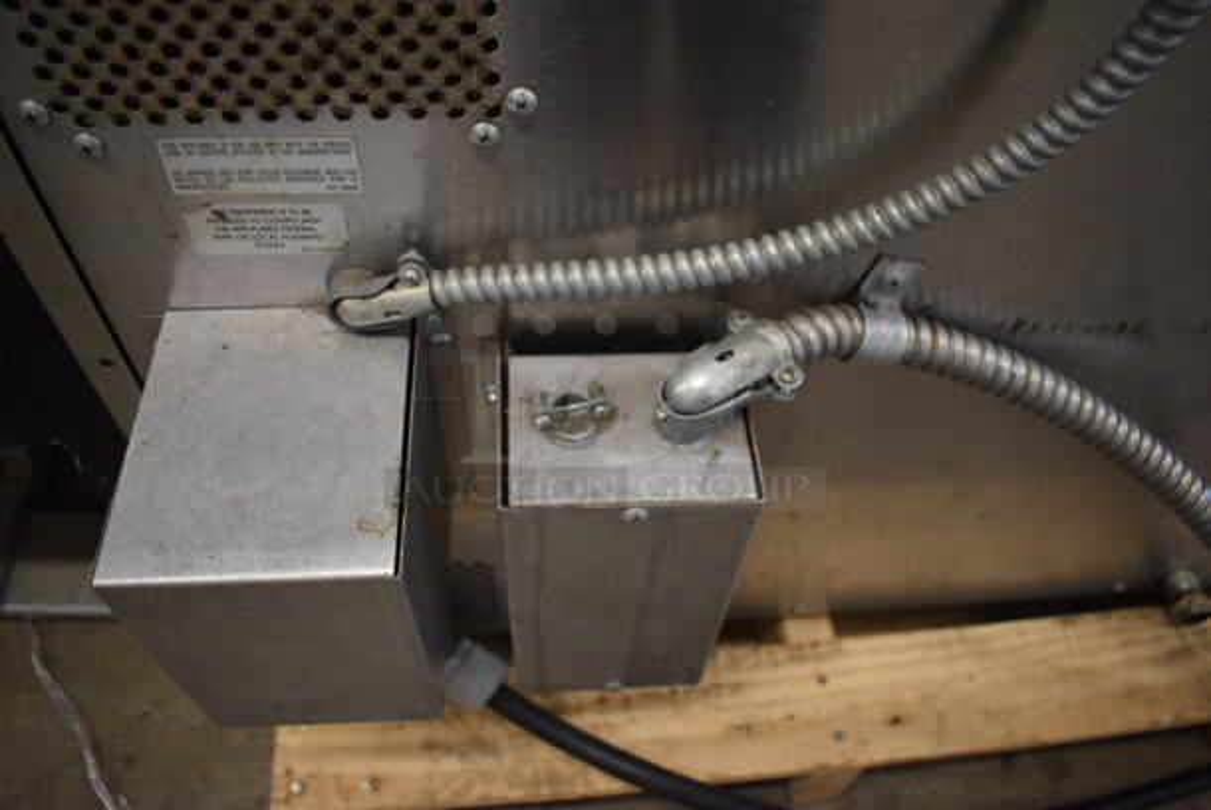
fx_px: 909
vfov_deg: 48.0
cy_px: 405
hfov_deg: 67.3
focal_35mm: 27
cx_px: 606
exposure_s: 1/125
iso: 1400
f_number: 3.5
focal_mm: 18
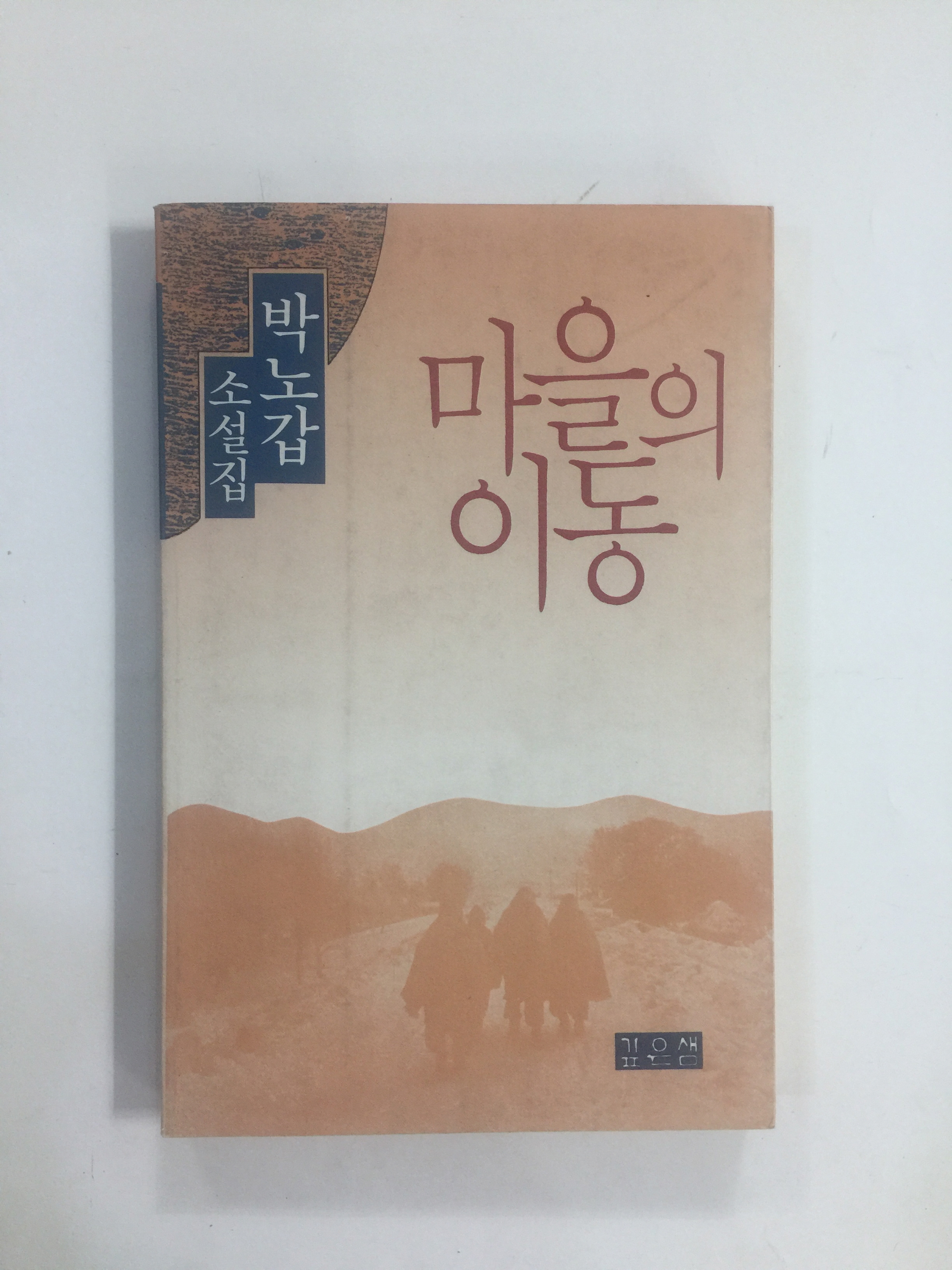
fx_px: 1063
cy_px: 635
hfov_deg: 48.2
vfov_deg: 61.7
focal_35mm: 29
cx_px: 476
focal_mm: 4.15
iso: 50
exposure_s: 1/30
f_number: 2.2
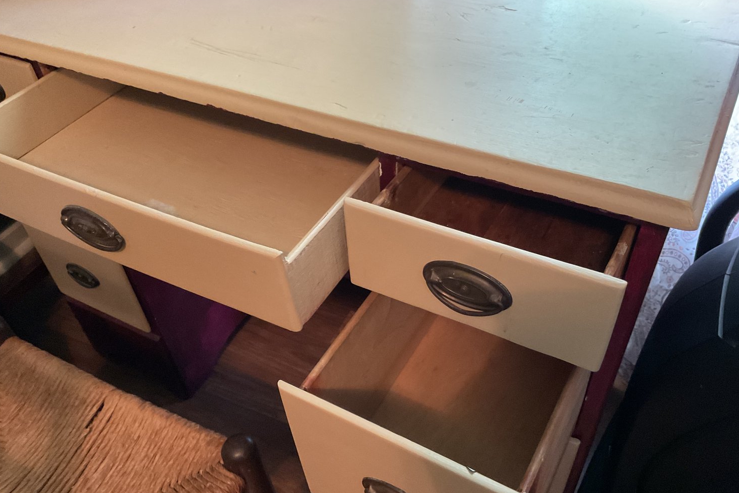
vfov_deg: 42.3
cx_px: 365
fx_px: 636
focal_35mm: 31
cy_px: 274
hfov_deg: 60.3
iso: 320
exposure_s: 1/40
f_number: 1.8
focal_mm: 3
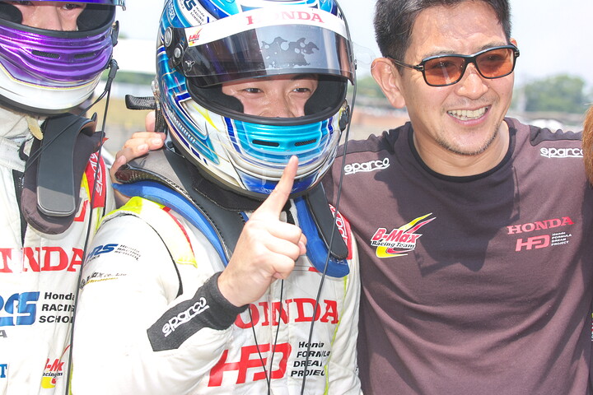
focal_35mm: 105
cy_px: 198
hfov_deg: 19.5
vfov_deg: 13.0
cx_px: 296
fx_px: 1729
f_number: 9
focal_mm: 70
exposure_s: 1/200
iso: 200
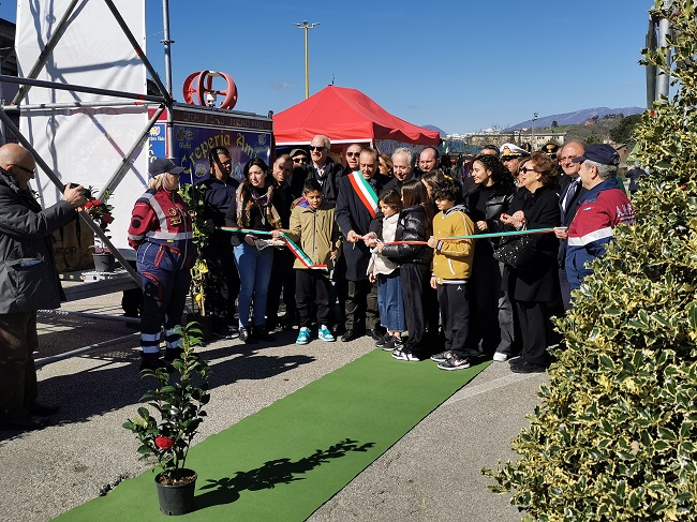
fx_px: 745
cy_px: 261
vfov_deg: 38.6
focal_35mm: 37
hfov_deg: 50.2
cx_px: 348
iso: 50
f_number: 1.8
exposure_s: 1/4608
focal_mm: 5.58
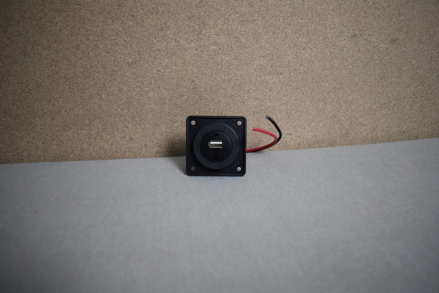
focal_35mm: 27
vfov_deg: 47.9
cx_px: 220
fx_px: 329
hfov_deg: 67.4
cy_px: 146
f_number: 3.5
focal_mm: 18
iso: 450
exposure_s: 1/250
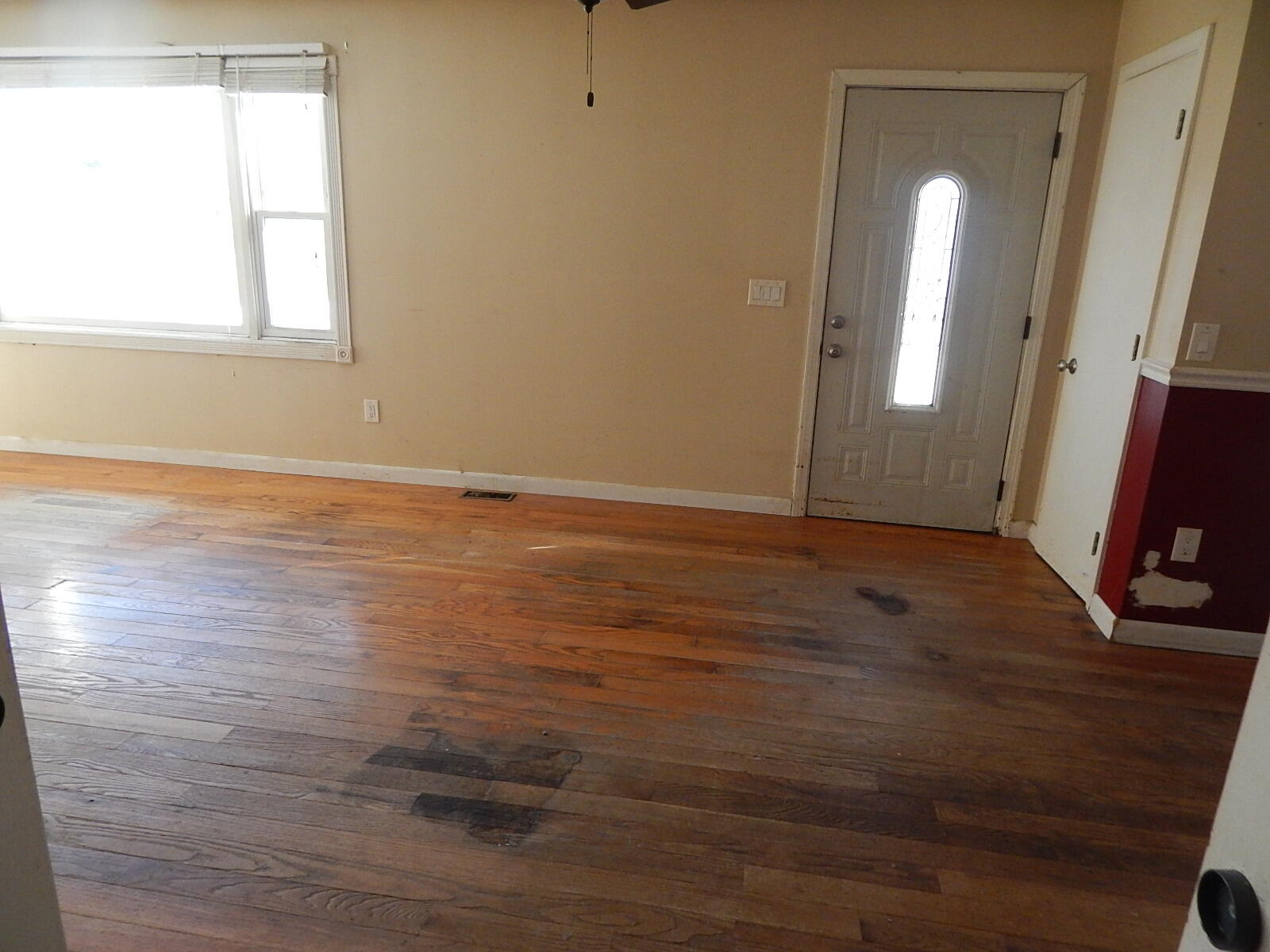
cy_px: 476
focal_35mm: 23
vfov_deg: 58.9
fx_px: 844
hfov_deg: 73.9
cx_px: 635
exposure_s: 1/100
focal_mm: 4
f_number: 3
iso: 400
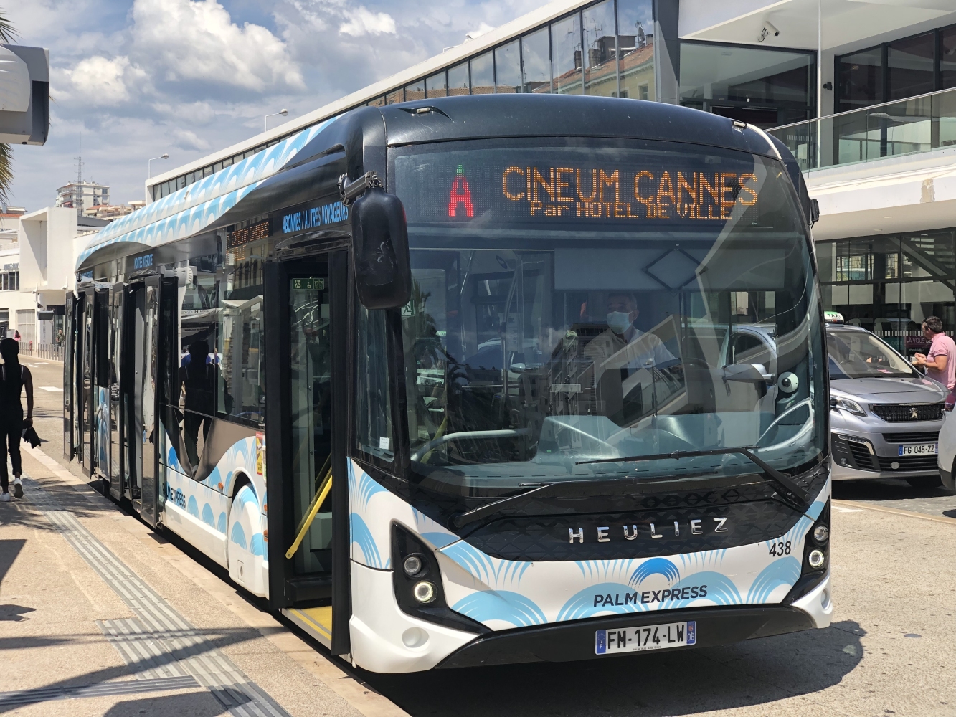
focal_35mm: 52
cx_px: 478
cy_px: 358
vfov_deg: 28.0
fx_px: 1436
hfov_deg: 36.8
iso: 16
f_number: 2.4
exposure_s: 1/666
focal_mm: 6
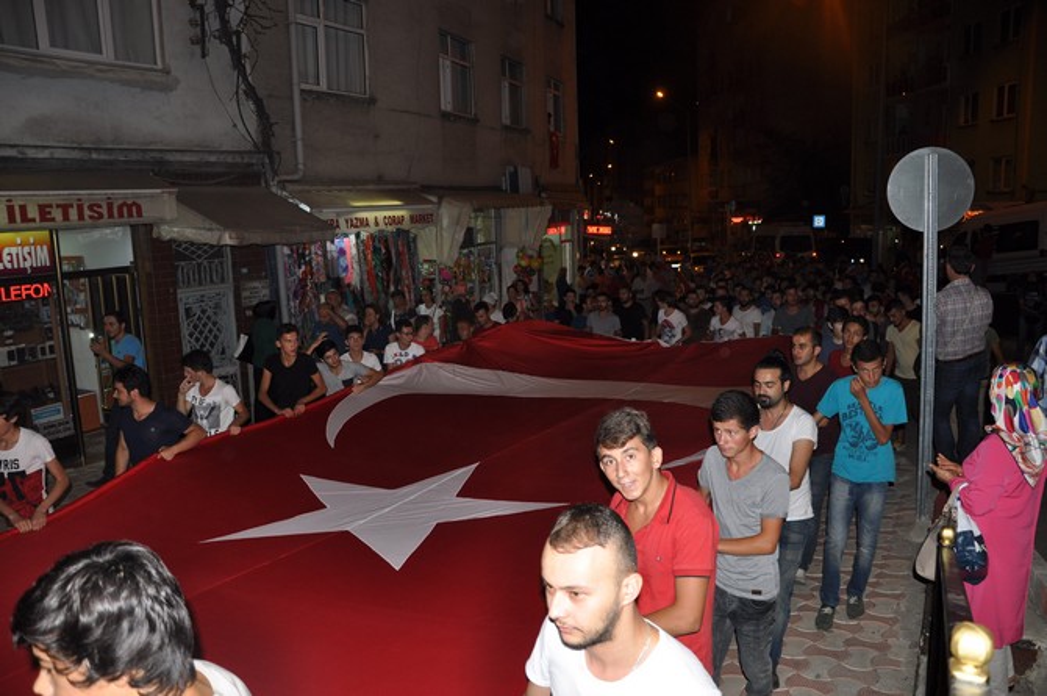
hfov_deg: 67.4
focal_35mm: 27
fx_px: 784
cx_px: 524
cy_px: 348
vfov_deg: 47.8
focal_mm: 18
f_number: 3.5
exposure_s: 1/60
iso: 200
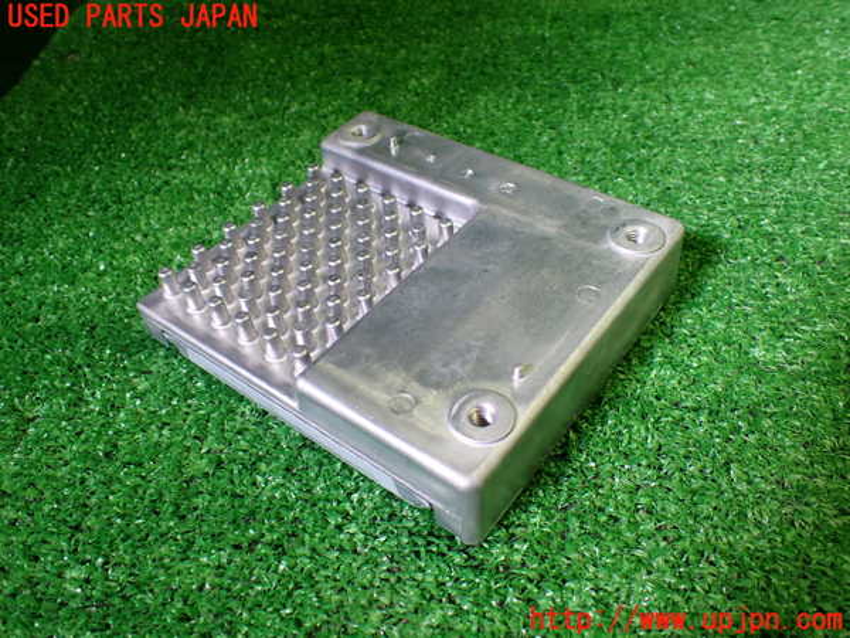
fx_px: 737
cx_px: 425
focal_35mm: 30
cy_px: 319
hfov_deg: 60.0
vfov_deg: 46.8
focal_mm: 5.4
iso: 200
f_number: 2.3
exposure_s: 1/125
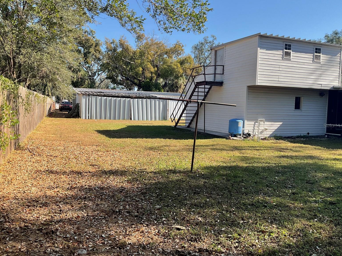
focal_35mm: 30
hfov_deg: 60.0
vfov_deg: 46.8
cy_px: 125
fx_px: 296
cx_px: 168
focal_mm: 3
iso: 16
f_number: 1.8
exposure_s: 1/869
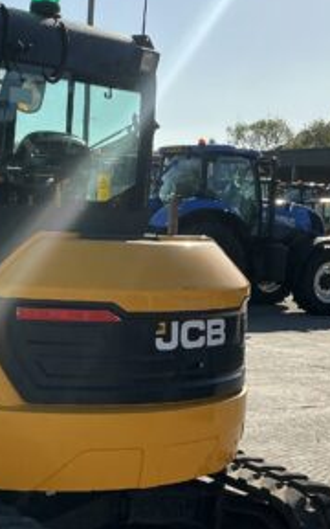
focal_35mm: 66
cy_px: 325
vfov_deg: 31.0
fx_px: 950
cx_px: 119
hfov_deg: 19.7
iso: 25
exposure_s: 1/2667
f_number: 1.8
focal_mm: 3
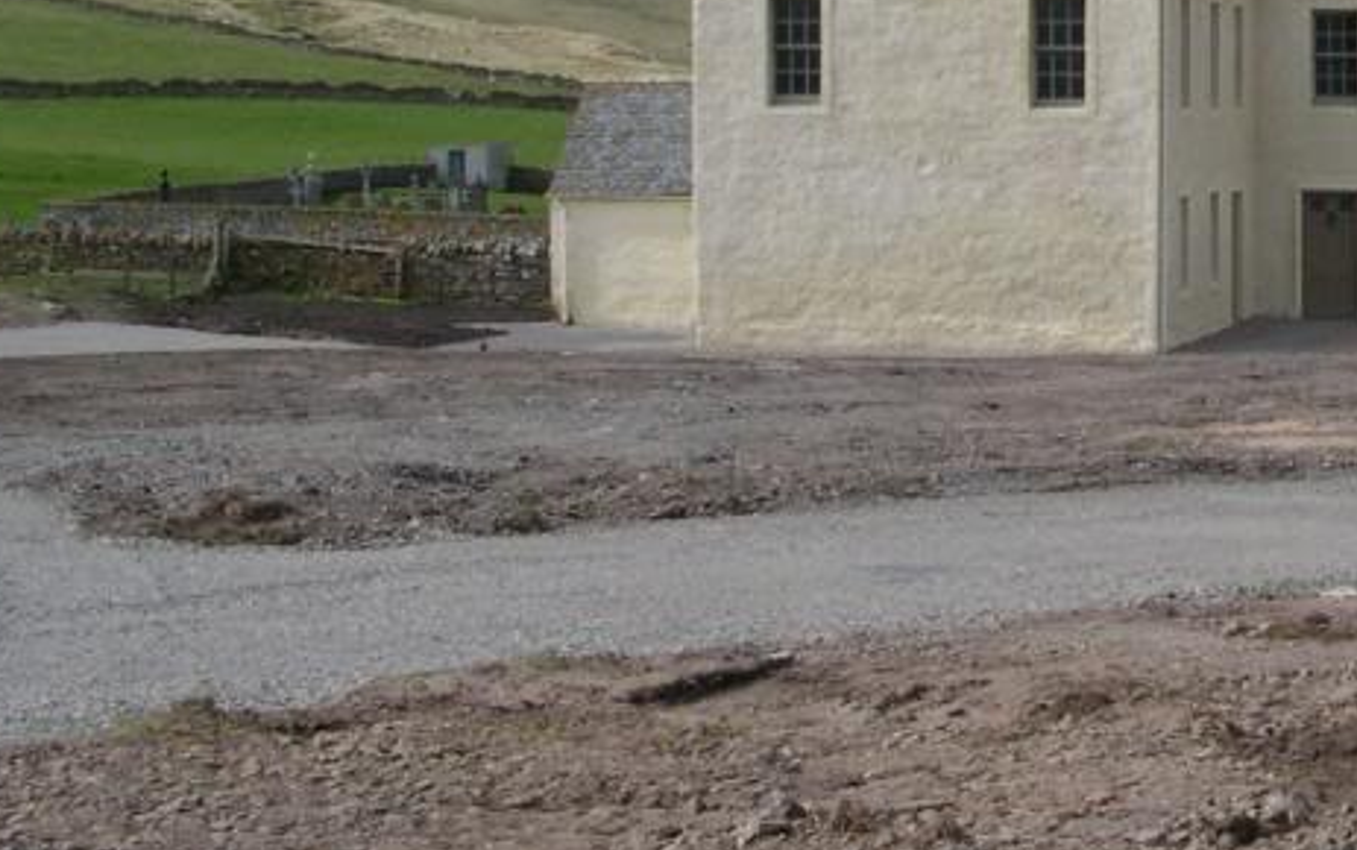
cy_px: 141
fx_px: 3293
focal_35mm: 89
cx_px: 1457
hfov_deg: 22.1
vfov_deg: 14.6
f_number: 7.6
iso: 100
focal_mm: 8
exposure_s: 1/258
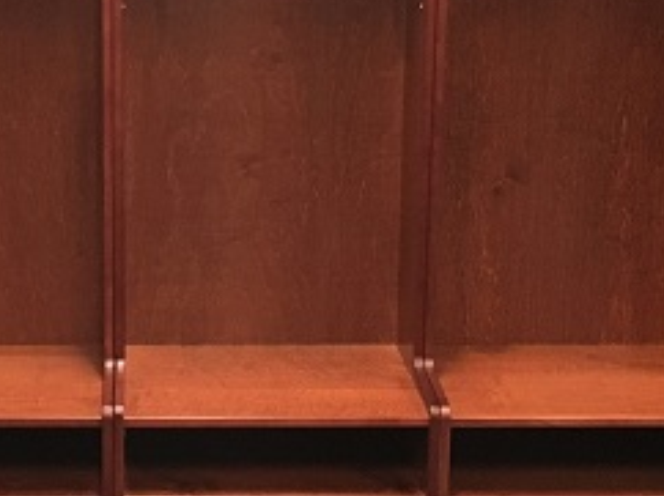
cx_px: 159
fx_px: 1840
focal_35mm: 96
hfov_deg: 20.3
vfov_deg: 15.4
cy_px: 211
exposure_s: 1/20
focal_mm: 4.15
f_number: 2.2
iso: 200
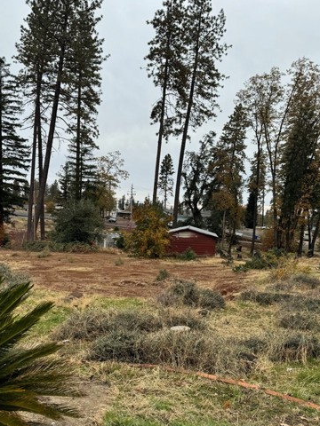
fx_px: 394
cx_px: 127
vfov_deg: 56.6
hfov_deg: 43.9
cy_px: 241
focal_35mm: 32
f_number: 1.78
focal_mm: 6.76
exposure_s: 1/1818
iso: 80
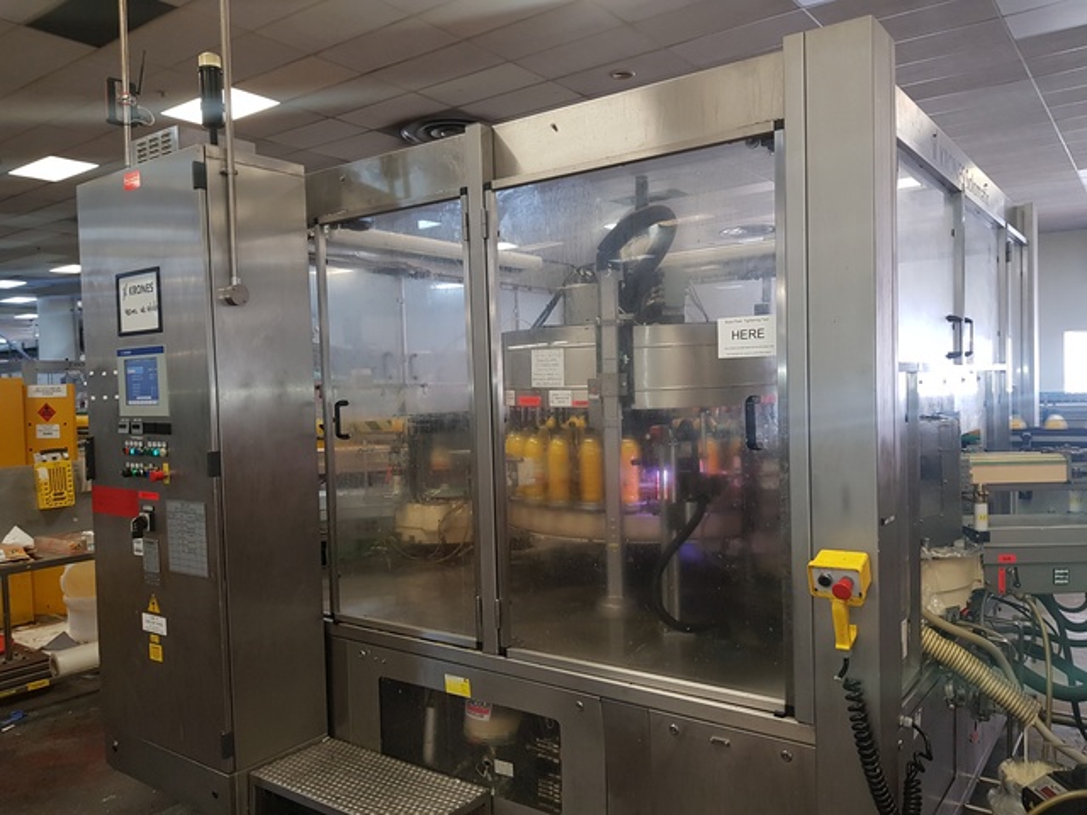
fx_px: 816
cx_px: 544
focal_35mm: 26
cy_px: 408
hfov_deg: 67.3
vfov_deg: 53.1
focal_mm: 4.3
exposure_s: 1/33
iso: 100
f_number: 1.7
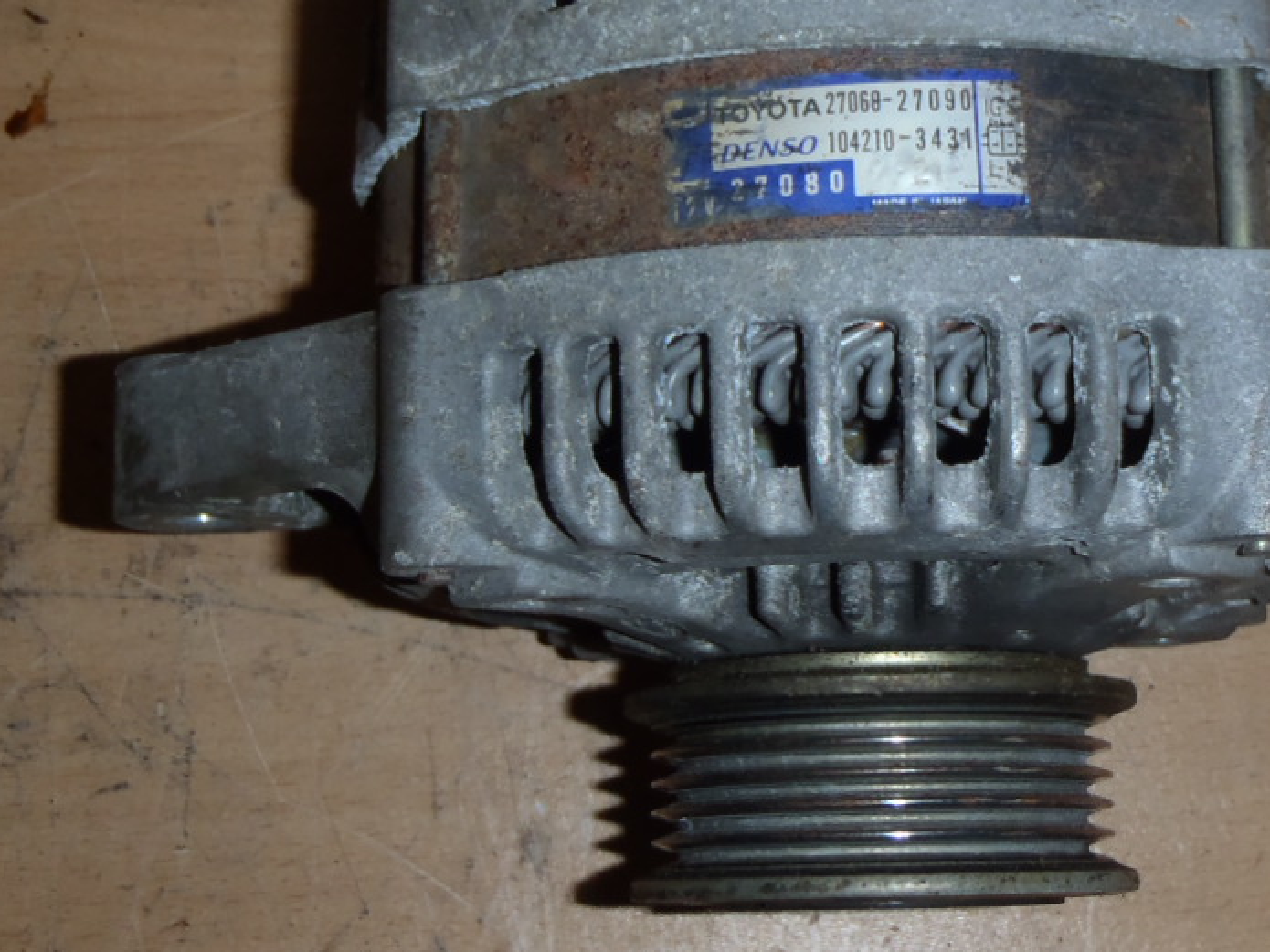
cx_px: 811
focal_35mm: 70
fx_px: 2568
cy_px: 190
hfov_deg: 27.7
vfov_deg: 20.8
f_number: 4.6
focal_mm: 6.83
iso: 100
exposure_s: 1/40
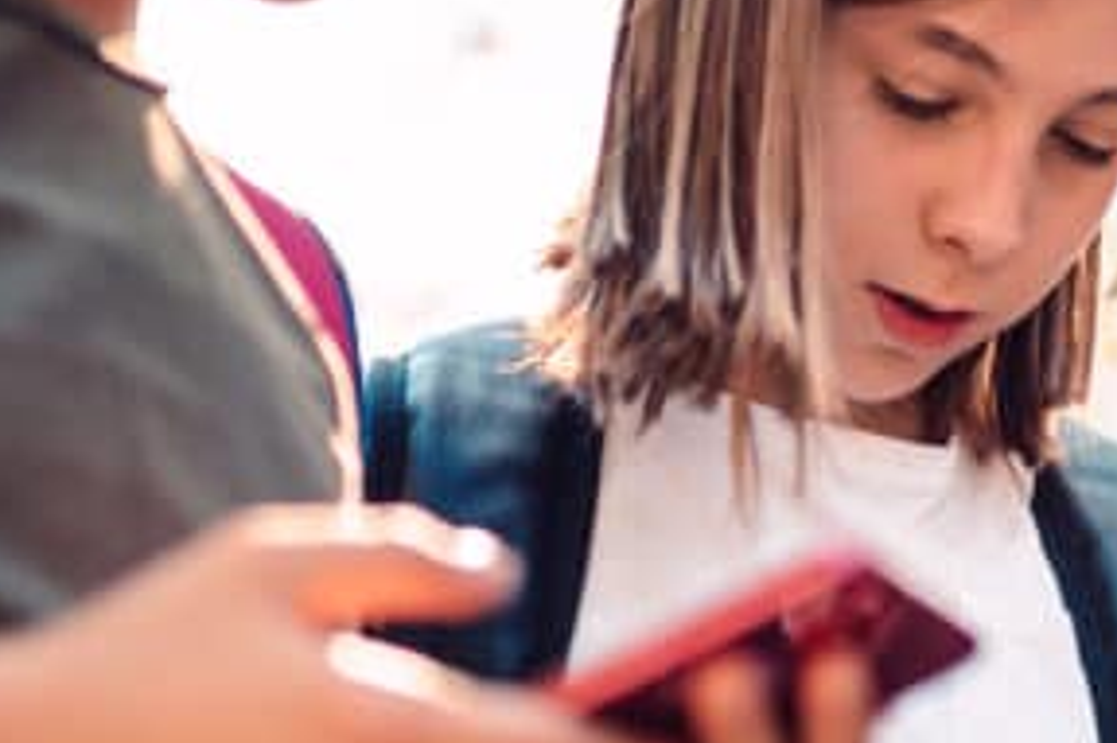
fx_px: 3876
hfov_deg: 16.1
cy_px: 303
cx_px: 1101
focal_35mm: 125
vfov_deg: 11.0
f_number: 1.4
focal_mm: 35
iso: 100
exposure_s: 1/1000
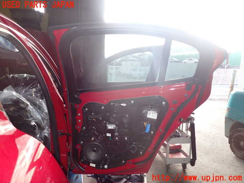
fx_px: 176
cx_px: 122
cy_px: 92
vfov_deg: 54.9
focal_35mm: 25
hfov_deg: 69.4
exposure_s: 1/100
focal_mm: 4.5
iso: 100
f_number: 2
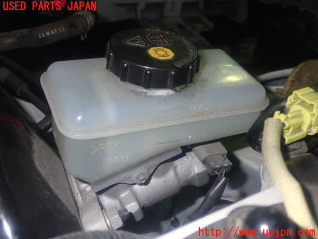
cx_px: 159
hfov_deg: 42.9
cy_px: 120
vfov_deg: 32.9
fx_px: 404
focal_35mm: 44
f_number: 9
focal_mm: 7.84
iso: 640
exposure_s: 1/40
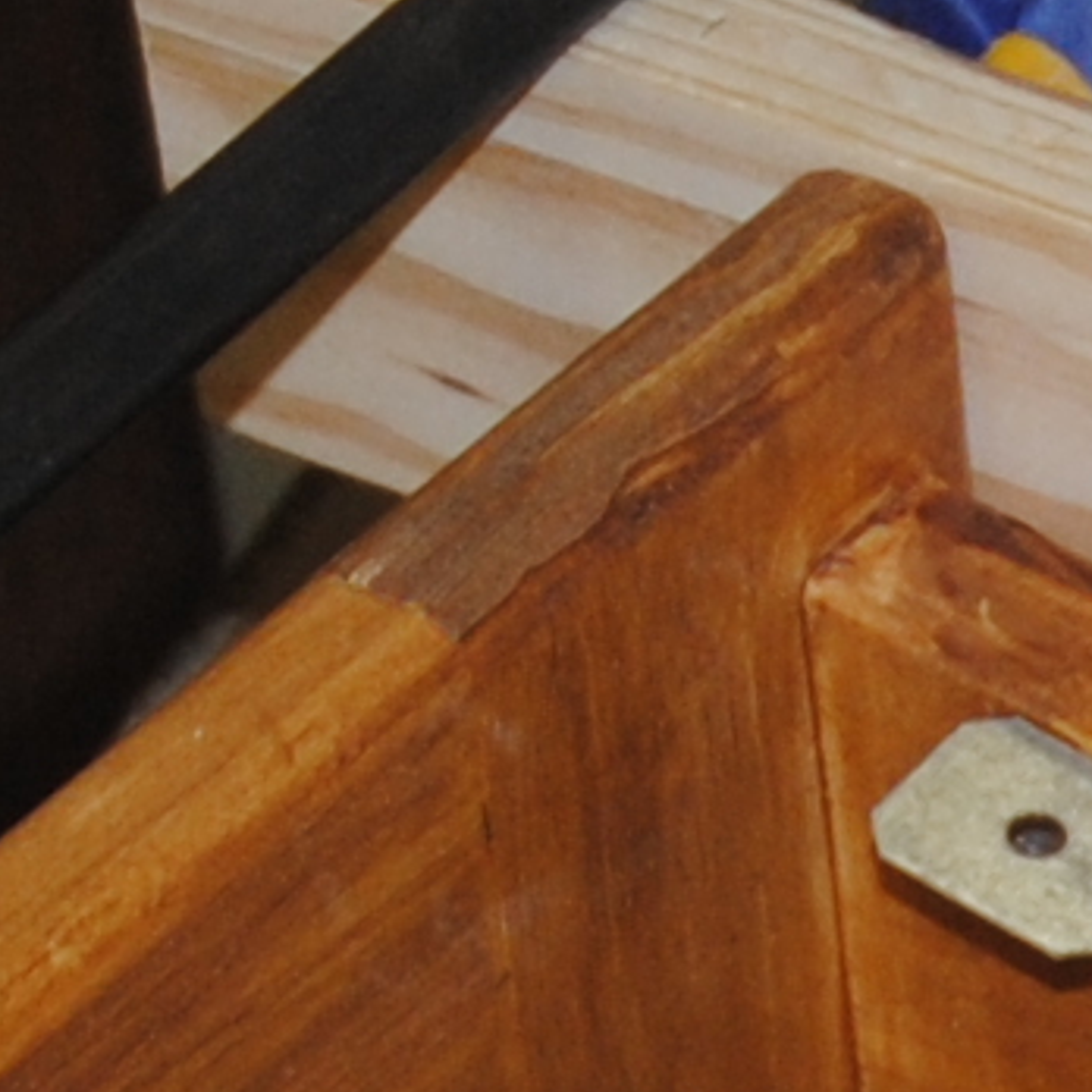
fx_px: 12660
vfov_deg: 4.9
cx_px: 1892
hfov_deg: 4.9
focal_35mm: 355
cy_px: 2215
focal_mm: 25
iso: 200
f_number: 3.8
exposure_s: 1/60
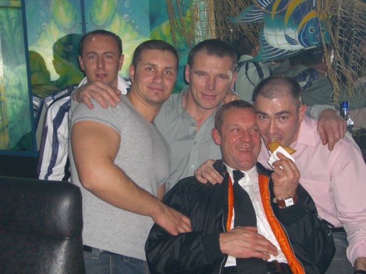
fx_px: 603
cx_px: 183
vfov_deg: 25.7
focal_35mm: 57
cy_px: 137
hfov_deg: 33.8
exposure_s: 1/60
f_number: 3.6
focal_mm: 11.8
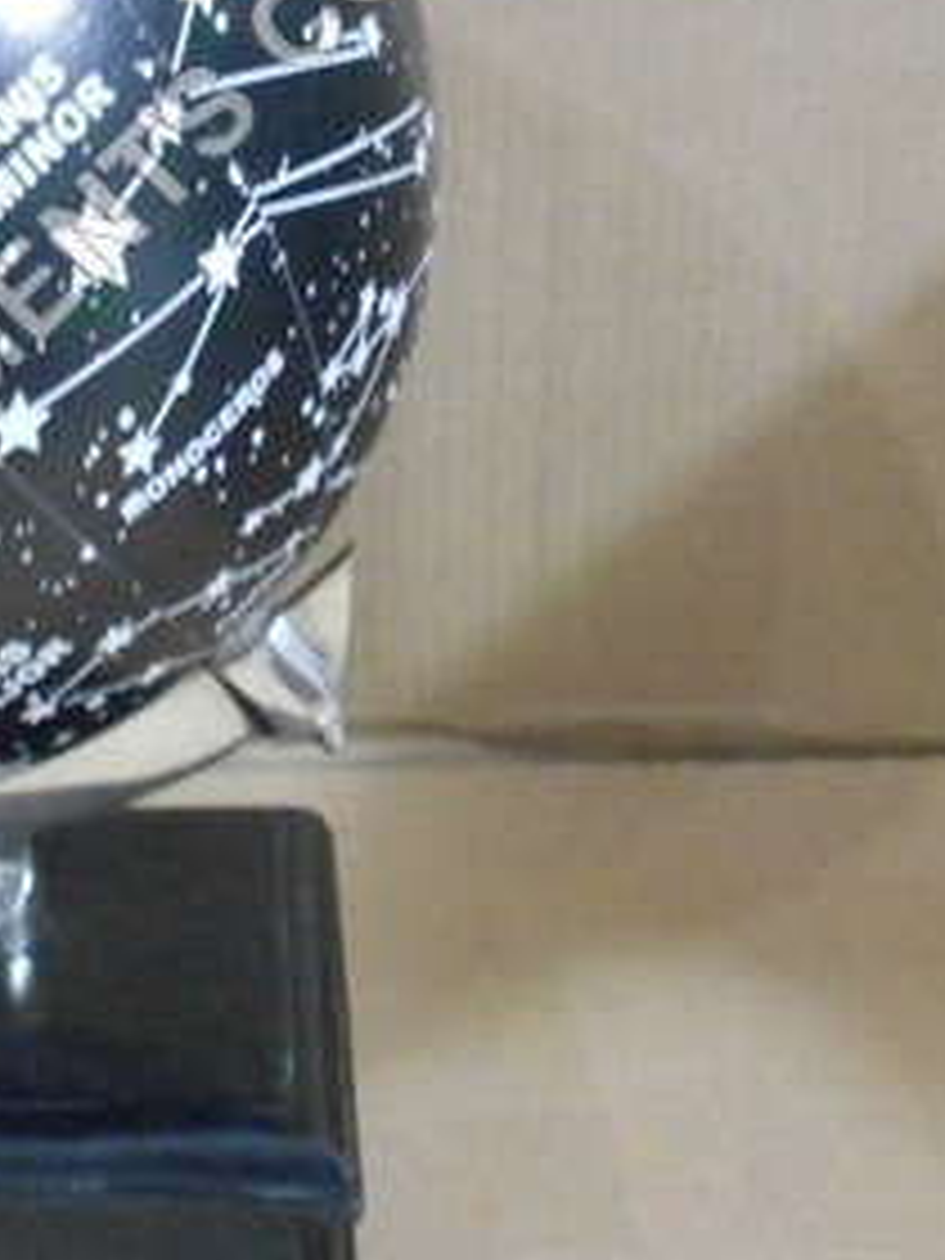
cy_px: 461
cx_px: -135
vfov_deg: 31.0
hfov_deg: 22.2
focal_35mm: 62
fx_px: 2257
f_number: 3.2
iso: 800
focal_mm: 4.6
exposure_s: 1/8
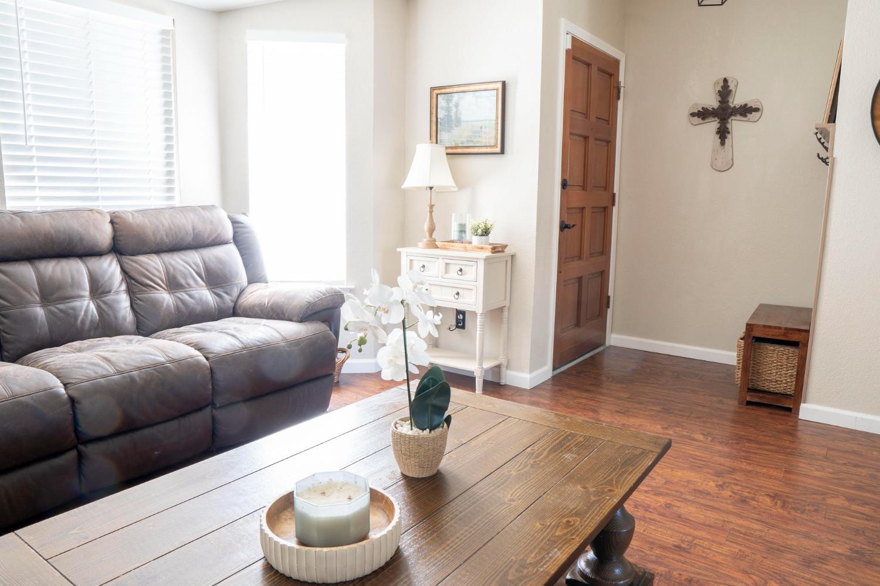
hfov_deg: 73.7
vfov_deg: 53.1
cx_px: 440
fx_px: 587
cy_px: 293
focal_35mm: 24
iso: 100
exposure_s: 1.6
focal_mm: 16
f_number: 11
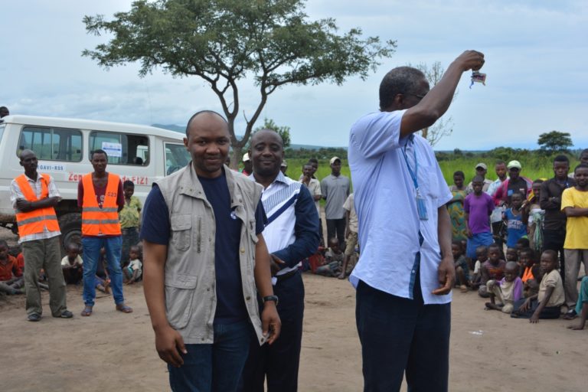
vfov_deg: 30.8
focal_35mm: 44
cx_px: 294
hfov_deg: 45.0
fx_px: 710
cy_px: 196
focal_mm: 29
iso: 200
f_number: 8
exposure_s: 1/500
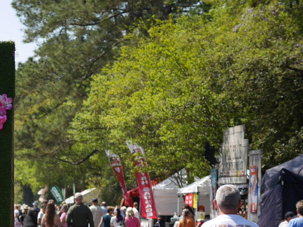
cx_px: -104
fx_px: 1016
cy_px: 277
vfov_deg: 12.5
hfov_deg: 16.0
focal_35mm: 116
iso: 200
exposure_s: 1/5000
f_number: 1.8
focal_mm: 20
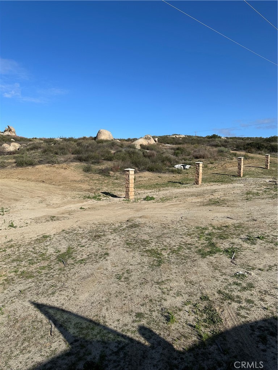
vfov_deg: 71.6
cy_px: 185
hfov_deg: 56.8
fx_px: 257
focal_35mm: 24
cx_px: 139
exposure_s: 1/5525
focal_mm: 6.86
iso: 80
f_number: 1.78
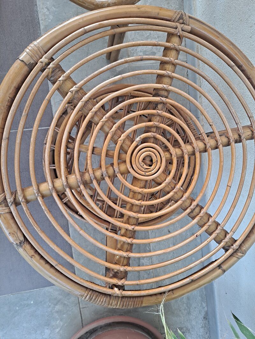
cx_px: 128
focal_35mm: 25
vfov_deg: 69.4
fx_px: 245
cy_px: 170
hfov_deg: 54.9
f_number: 2
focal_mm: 4.6
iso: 80
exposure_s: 1/50
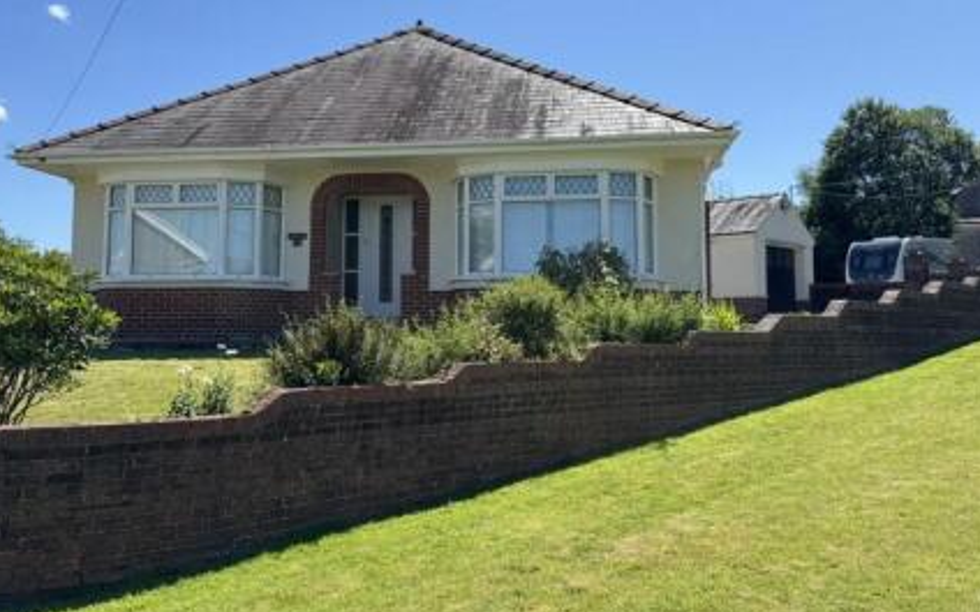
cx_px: 426
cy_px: 244
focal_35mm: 35
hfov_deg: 55.2
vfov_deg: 36.1
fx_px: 935
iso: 80
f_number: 1.78
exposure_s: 1/3597
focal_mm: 6.76
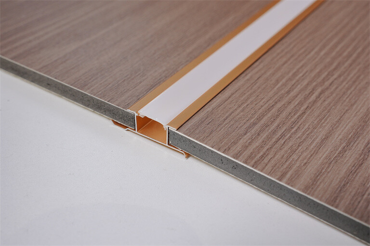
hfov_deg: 41.1
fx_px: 493
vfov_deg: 28.1
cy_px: 123
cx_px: 185
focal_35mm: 48
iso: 1250
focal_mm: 48
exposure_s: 1/60
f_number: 10
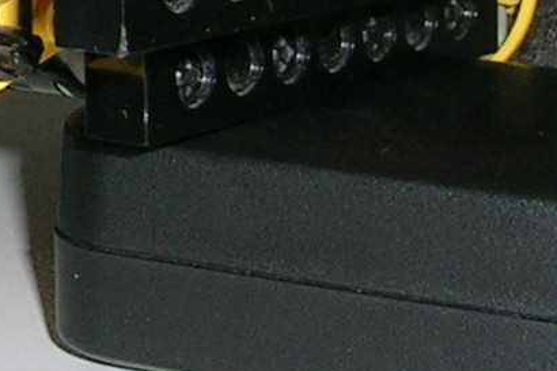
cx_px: -168
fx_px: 2815
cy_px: -175
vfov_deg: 7.4
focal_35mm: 182
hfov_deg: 11.0
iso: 50
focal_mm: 5.4
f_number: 4.8
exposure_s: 1/60.1
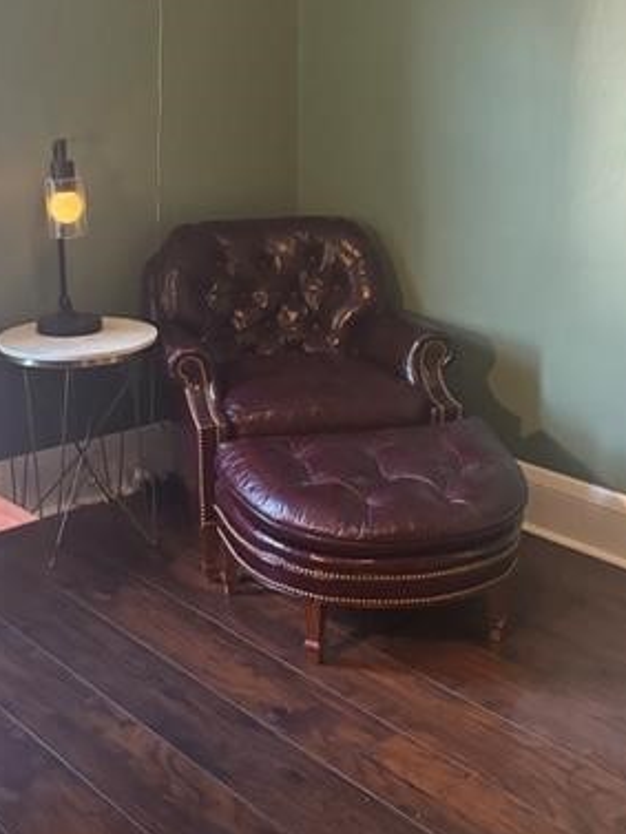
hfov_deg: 27.3
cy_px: 274
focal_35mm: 53
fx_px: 1277
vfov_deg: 35.8
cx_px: 199
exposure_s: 1/60
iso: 400
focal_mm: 5.96
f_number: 1.6
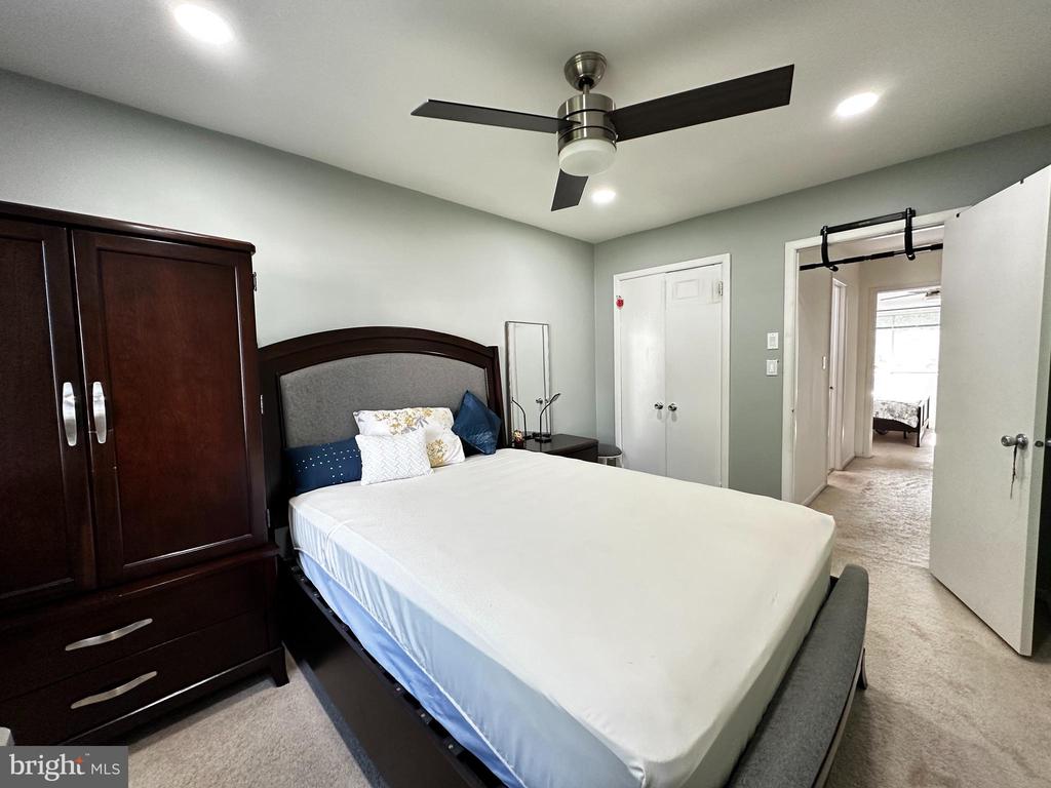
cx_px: 526
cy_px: 394
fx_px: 425
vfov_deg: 85.7
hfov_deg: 102.1
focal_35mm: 14
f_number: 2.2
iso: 250
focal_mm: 2.22
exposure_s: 1/60
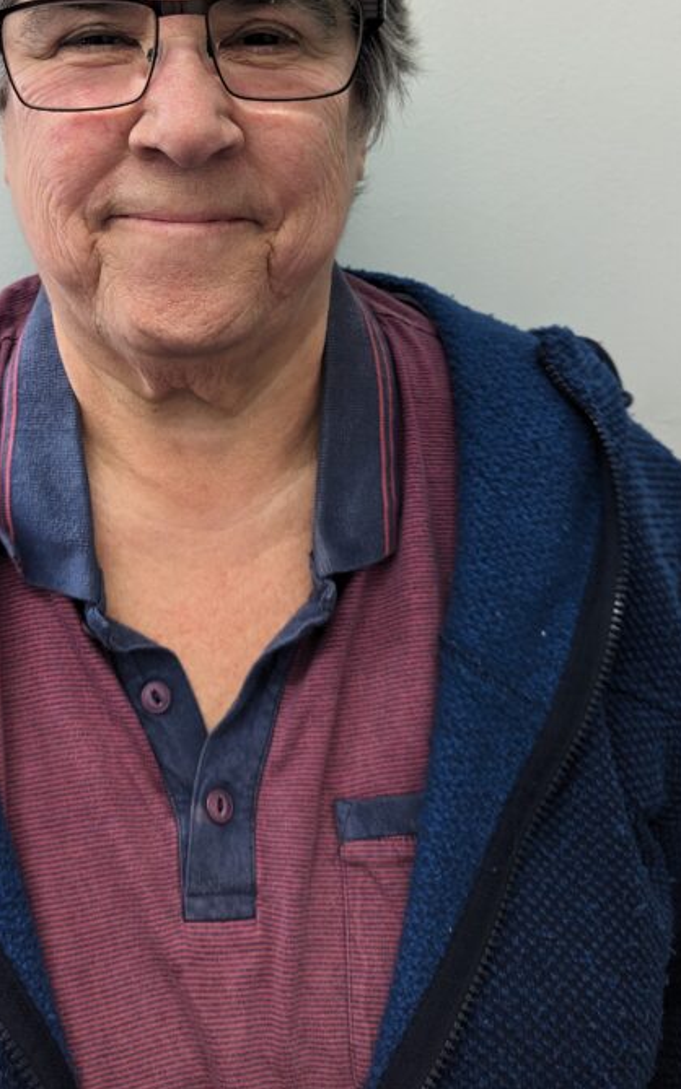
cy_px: 285
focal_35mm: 39
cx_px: 196
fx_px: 1158
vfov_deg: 48.6
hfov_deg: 32.3
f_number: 1.85
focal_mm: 6.81
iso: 130
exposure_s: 1/44.4
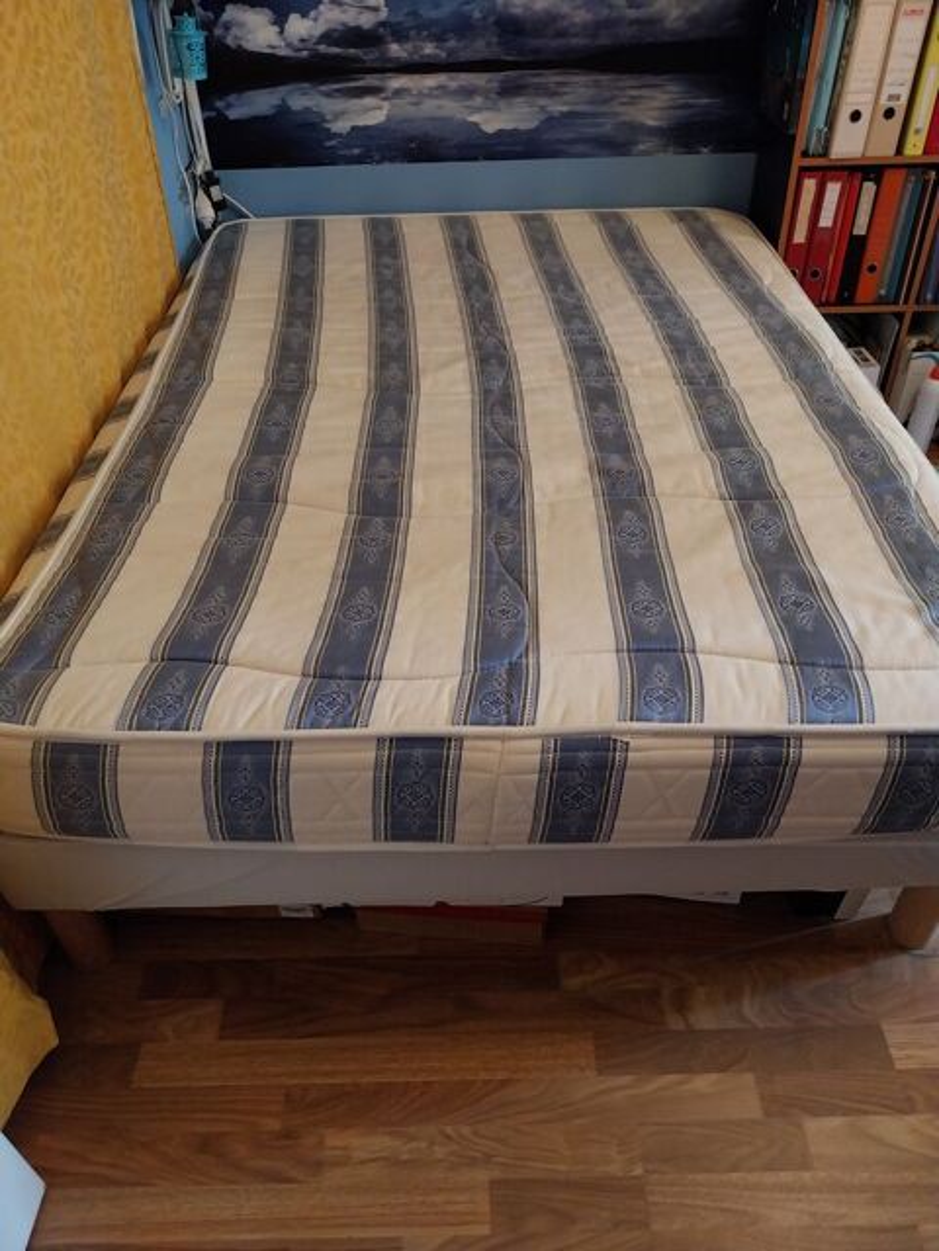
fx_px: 940
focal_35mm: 26
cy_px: 626
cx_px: 470
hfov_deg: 53.1
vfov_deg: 67.3
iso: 320
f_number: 1.8
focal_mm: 4
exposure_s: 1/25
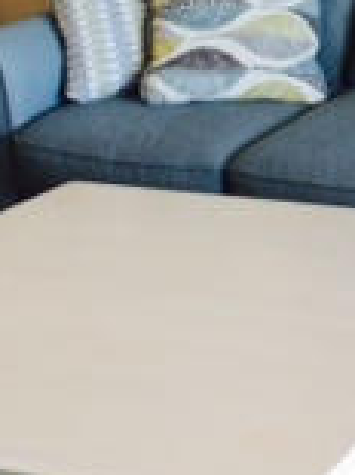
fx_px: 1643
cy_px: -28
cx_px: 459
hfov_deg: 12.0
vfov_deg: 16.0
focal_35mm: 120
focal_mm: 4.15
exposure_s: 1/30
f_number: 2.2
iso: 40
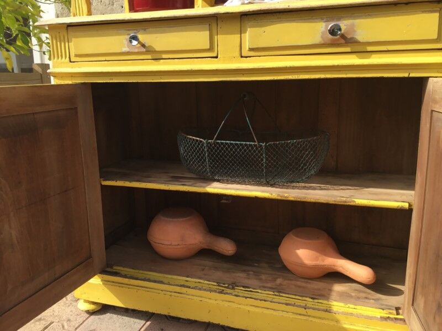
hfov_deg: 58.4
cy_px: 166
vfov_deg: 45.4
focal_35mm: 31
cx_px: 221
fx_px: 396
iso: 25
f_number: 2.4
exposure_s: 1/627
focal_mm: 3.3
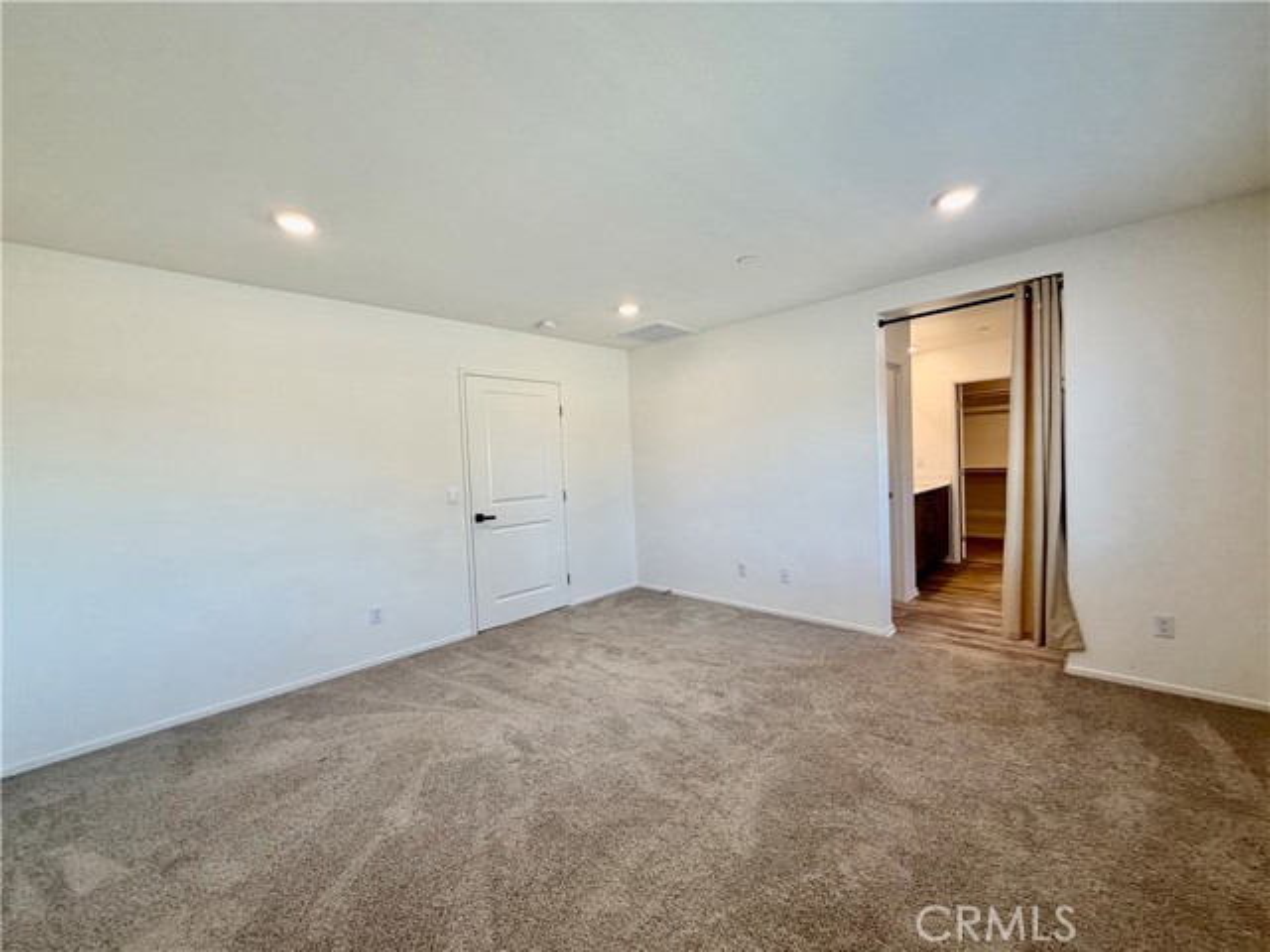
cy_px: 476
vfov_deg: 85.7
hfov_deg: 102.1
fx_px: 514
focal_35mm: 14
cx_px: 635
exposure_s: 1/120
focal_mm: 2.22
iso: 125
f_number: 2.2
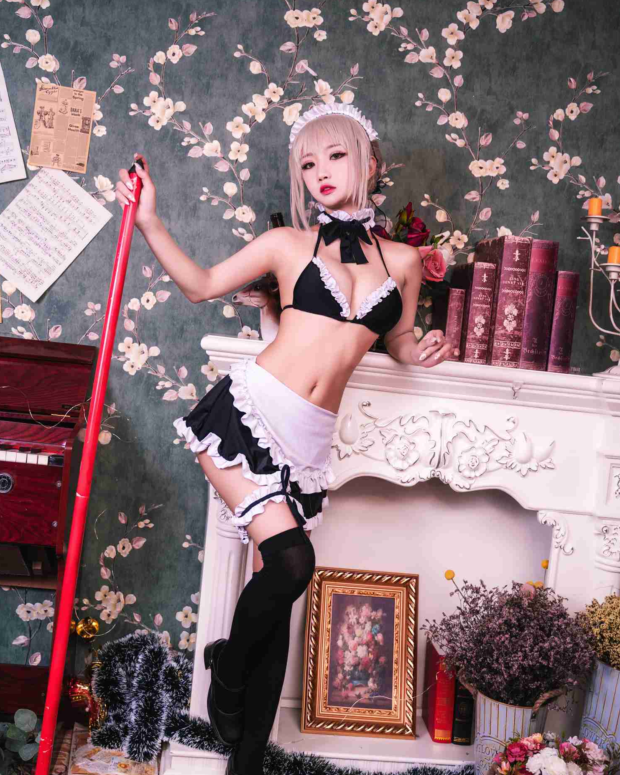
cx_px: 311
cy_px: 378
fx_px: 940
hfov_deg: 36.5
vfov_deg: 44.8
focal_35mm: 41
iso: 400
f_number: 2.8
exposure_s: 1/160
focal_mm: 36
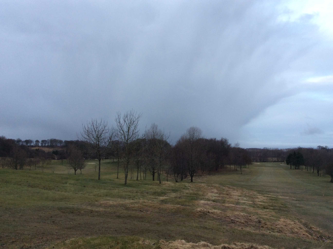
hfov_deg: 56.9
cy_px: 124
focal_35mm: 32
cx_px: 166
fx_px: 307
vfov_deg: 44.1
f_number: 2.4
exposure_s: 1/100
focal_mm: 3.3
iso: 40
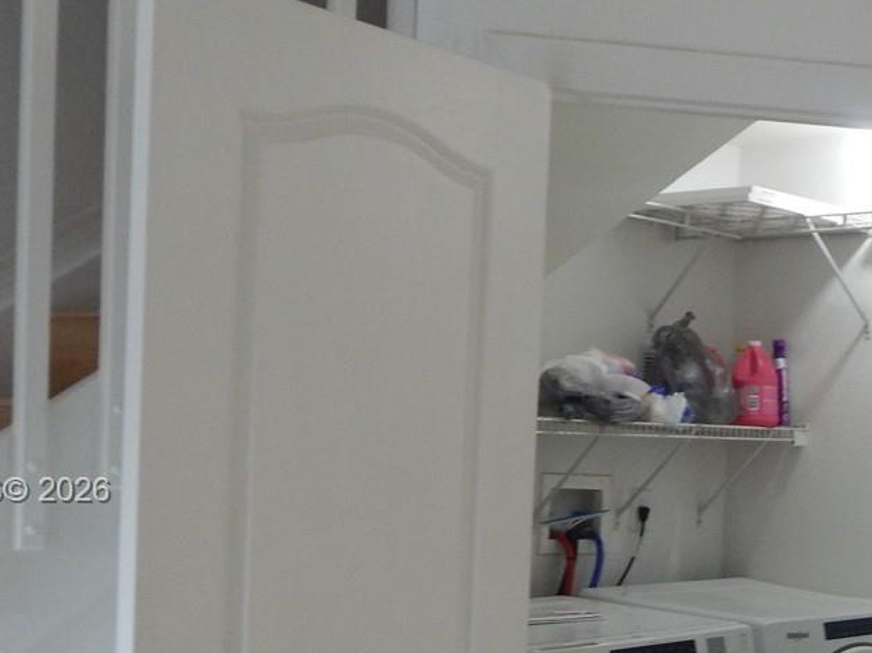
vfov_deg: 25.7
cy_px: 492
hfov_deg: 32.6
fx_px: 1410
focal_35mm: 56
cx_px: 787
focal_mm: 4
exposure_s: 1/30
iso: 200
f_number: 3
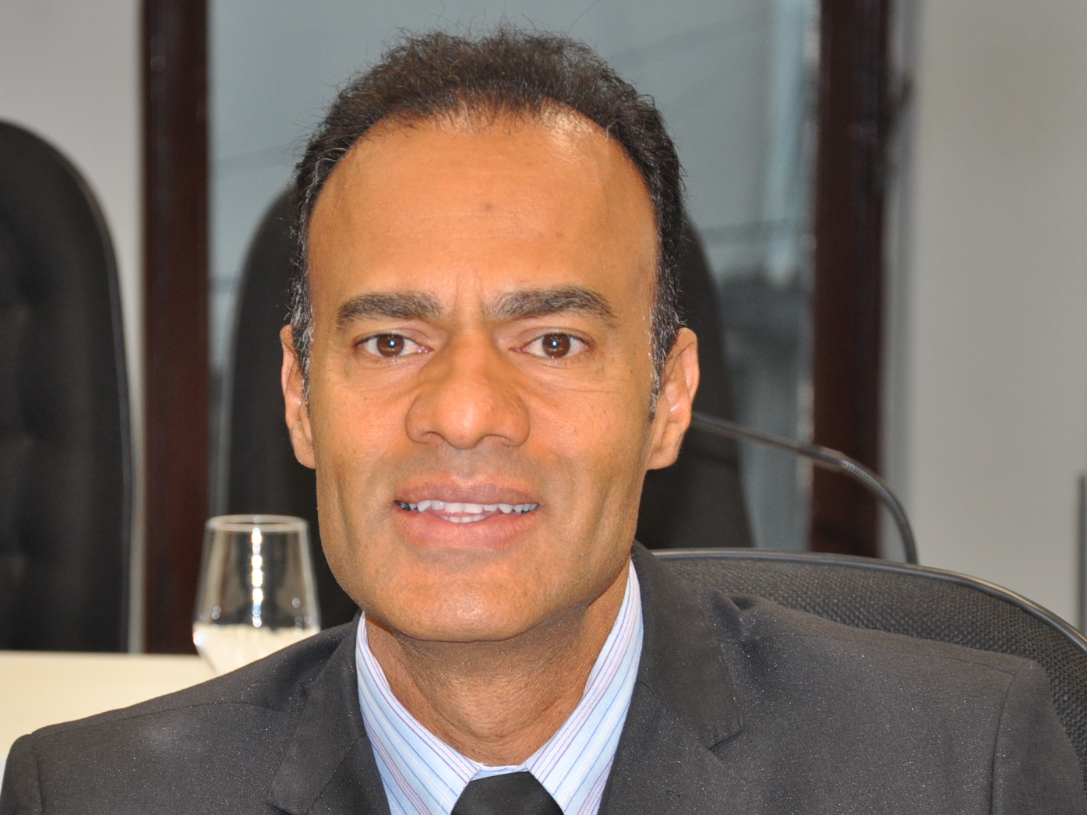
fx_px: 4867
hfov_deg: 12.7
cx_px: 408
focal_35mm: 155
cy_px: 487
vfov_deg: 9.6
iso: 640
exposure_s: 1/60
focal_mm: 70
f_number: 5.3
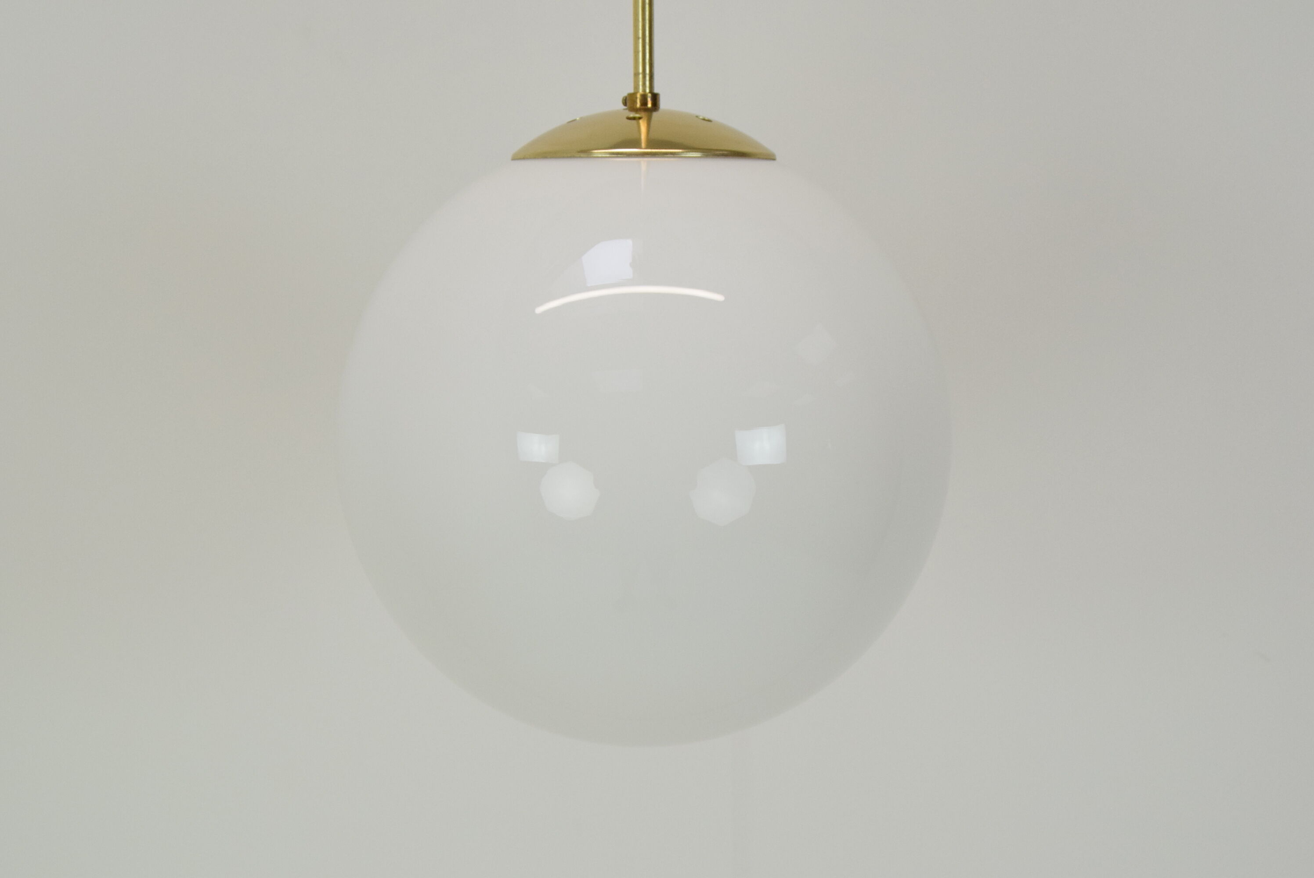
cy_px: 439
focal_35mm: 48
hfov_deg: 41.1
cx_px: 657
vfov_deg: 28.1
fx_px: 1753
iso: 1600
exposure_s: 1/320
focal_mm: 32
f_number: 9
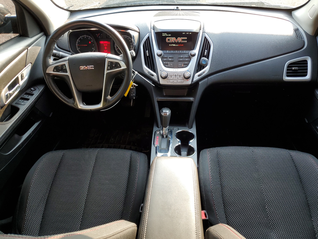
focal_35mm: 26
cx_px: 159
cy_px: 120
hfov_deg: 67.3
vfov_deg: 53.1
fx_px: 239
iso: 50
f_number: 1.5
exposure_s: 1/139
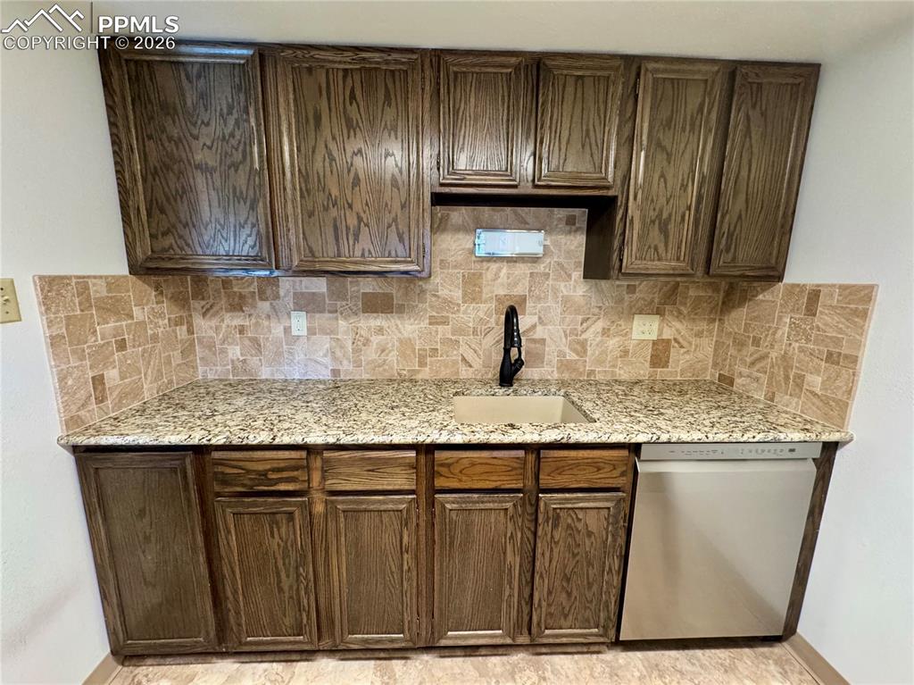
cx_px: 457
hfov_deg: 102.1
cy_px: 342
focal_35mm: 14
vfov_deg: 85.6
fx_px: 369
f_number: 2.2
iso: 400
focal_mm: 2.22
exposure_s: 1/60
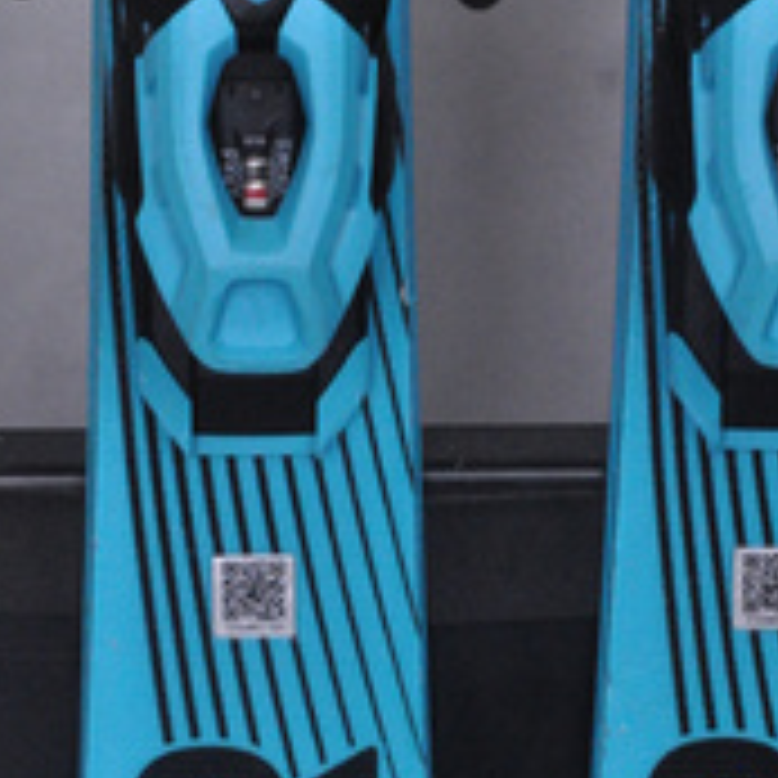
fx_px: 7173
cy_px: 845
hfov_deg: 6.2
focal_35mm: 282
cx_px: 501
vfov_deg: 6.2
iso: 3200
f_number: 9.5
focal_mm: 85
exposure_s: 1/125
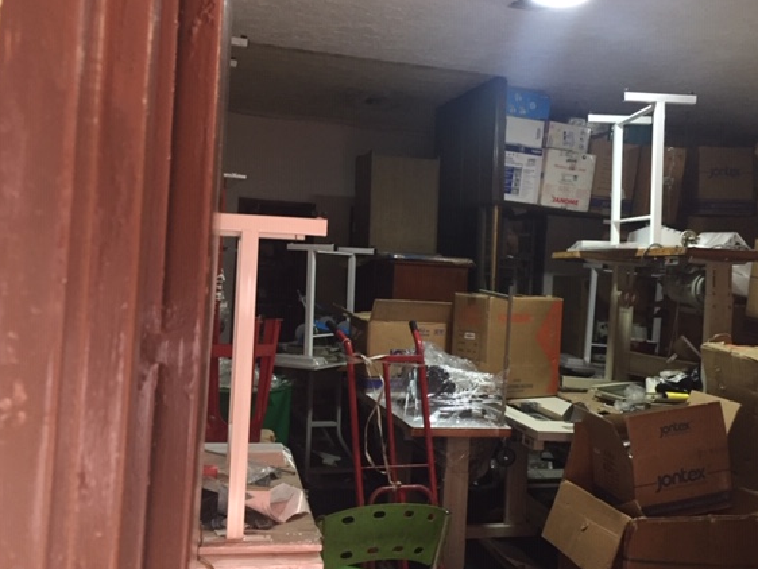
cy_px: 255
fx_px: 723
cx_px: 360
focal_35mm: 33
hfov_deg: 55.3
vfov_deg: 42.9
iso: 160
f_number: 2.2
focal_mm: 4.15
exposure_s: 1/30
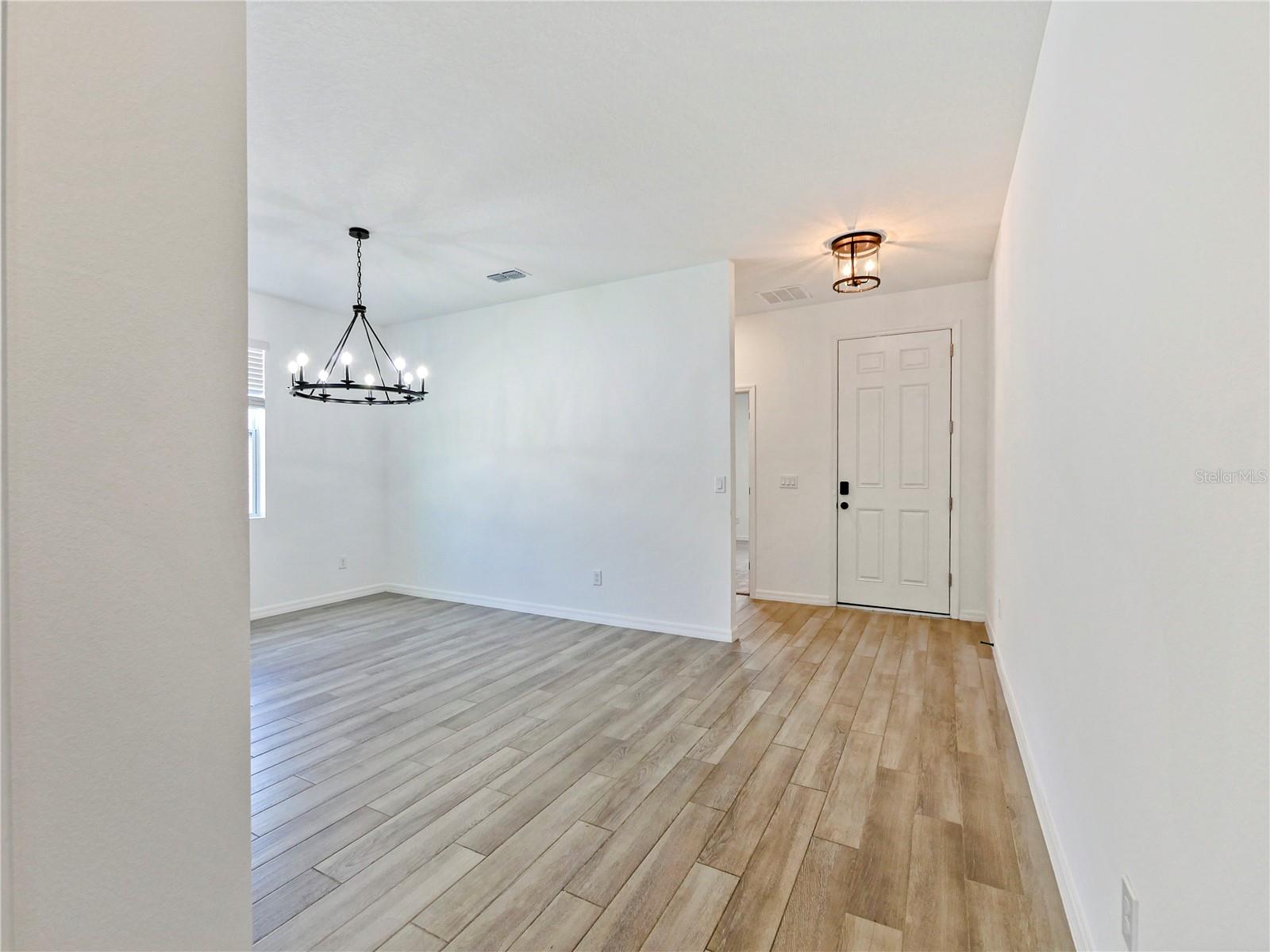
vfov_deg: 85.7
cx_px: 635
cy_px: 476
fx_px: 514
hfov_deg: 102.1
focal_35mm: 14
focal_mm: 7
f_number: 4
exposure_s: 1/60
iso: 640
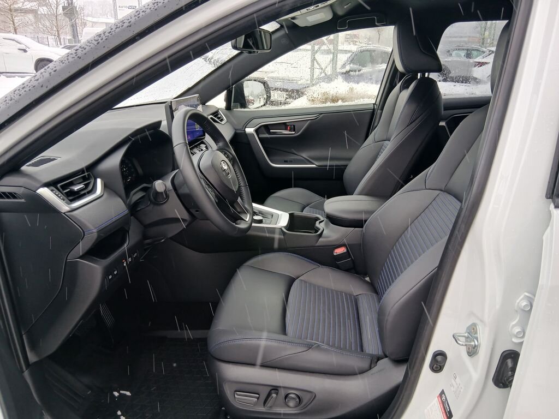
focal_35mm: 26
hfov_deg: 67.3
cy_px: 210
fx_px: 420
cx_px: 280
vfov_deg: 53.1
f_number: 1.8
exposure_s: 1/50
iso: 50
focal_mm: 3.98
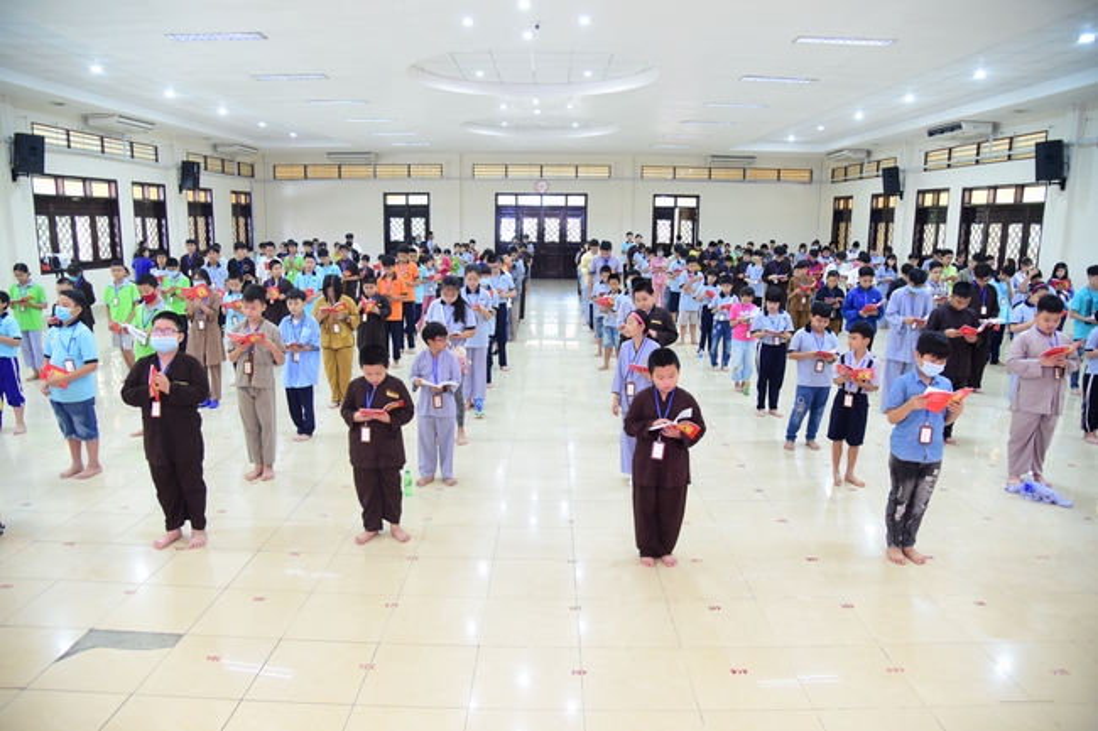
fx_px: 732
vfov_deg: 53.1
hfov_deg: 73.8
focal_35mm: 24
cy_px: 366
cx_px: 549
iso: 2000
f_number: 4
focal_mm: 24
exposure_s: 1/50
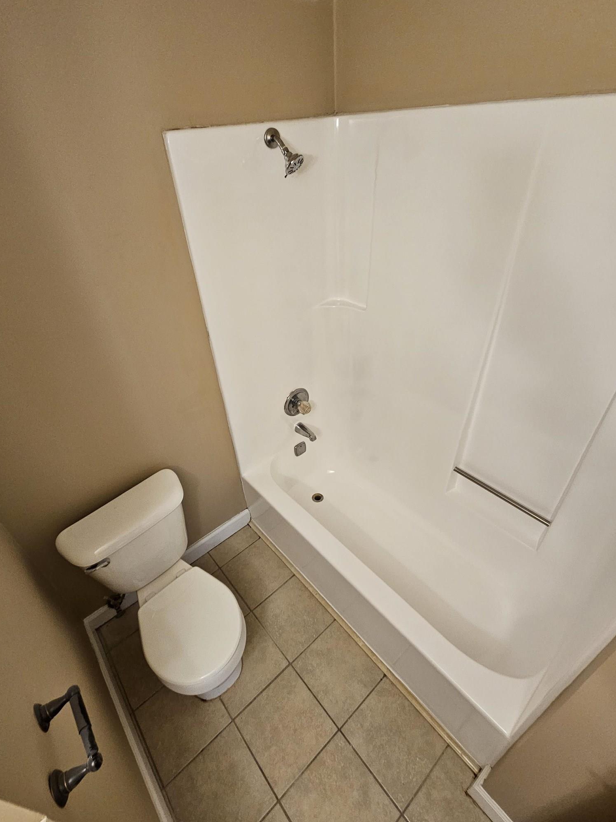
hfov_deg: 81.7
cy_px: 394
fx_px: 356
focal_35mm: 15
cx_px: 296
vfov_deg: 98.1
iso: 320
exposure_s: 1/40
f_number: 2.2
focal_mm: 2.2
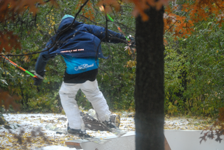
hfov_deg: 15.2
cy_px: 75
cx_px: 112
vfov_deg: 10.2
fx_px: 841
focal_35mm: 135
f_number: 4.5
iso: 1600
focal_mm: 90
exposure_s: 1/200
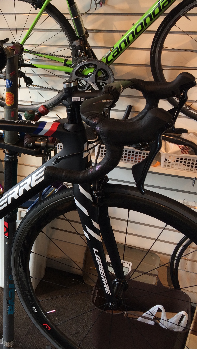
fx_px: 399
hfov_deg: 25.5
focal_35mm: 43
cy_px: 175
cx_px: -24
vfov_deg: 47.4
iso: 40
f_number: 2.2
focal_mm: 4.15
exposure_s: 1/60
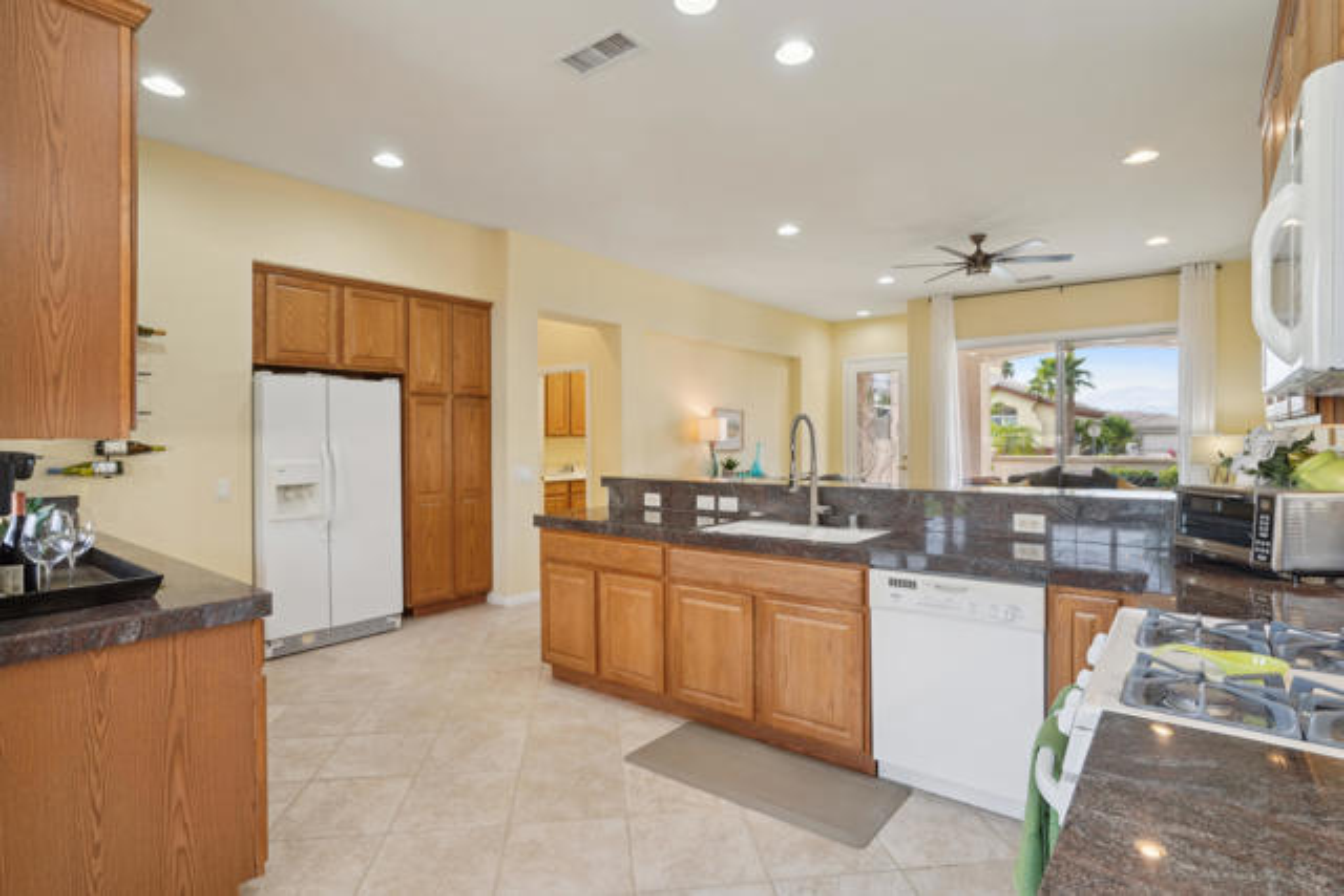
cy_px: 448
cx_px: 672
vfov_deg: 70.5
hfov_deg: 93.3
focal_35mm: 17
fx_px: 635
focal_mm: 17
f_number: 8
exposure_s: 1/20
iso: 400
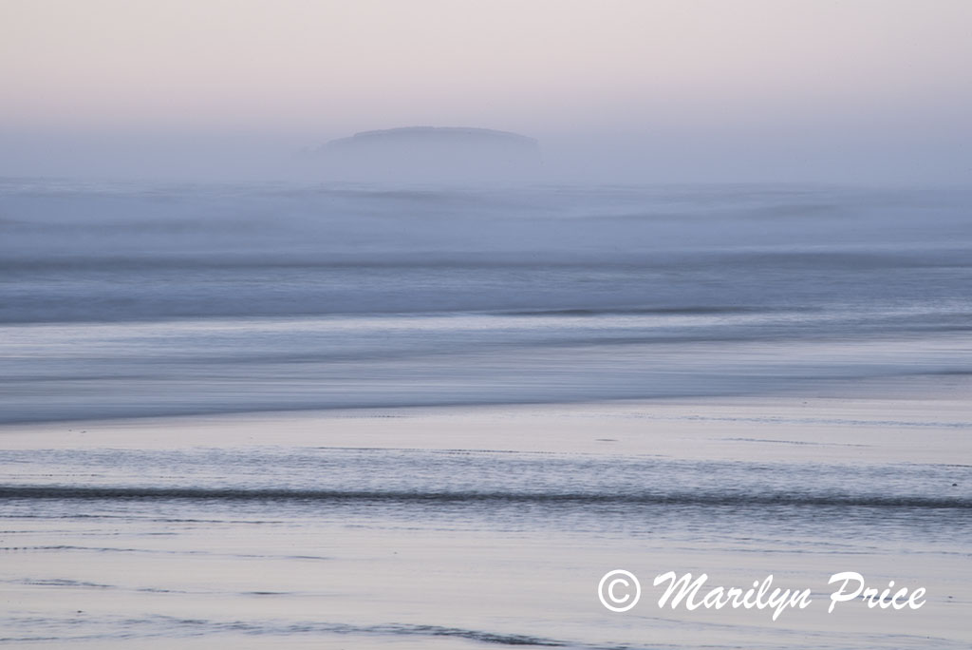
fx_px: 8104
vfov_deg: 4.6
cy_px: 325
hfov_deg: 6.9
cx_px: 486
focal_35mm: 300
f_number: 38
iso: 100
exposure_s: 3
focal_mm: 300
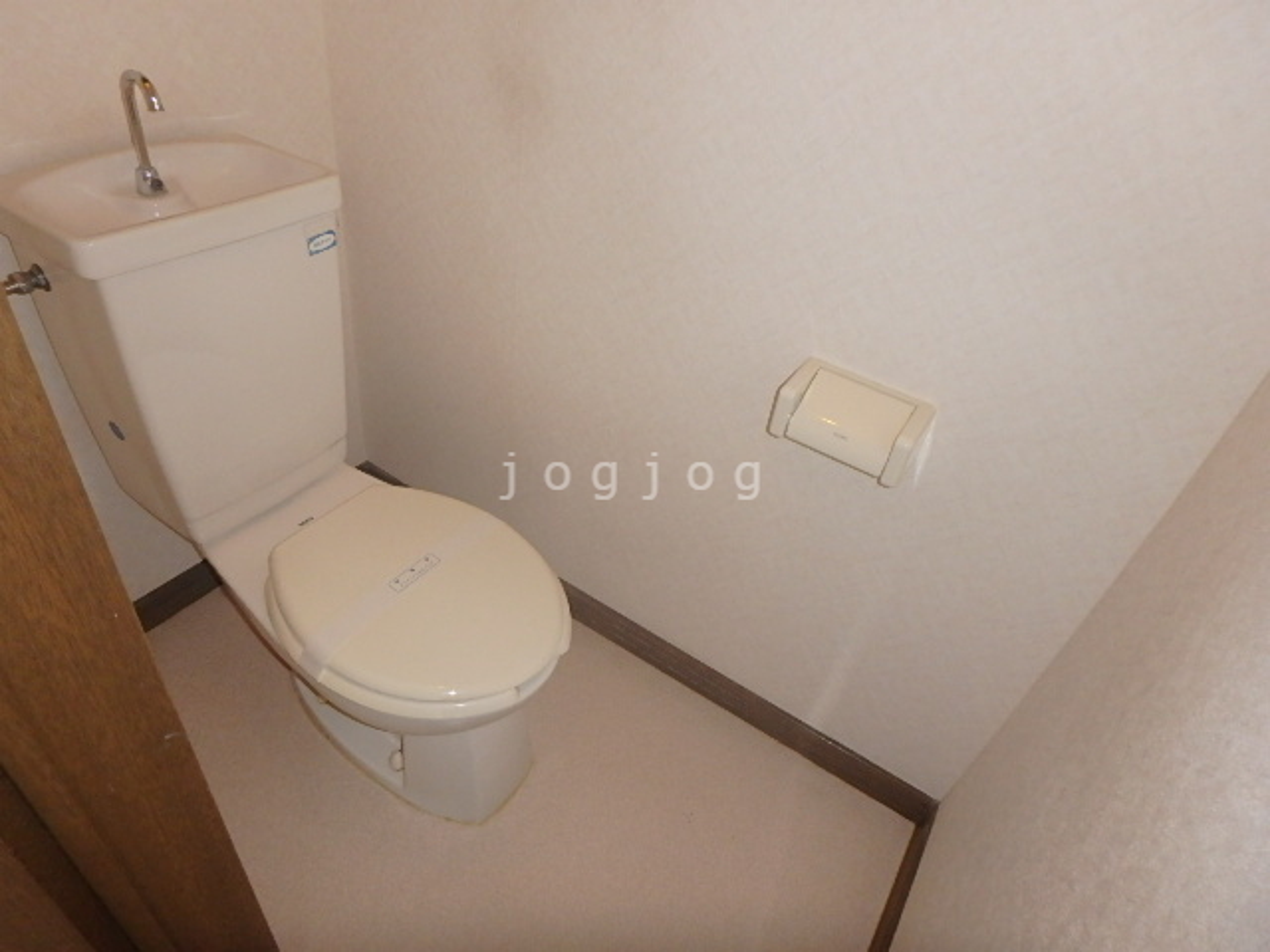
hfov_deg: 79.0
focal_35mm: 21
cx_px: 635
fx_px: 770
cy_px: 476
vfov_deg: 63.4
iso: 400
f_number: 3.5
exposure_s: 1/30
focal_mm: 3.7
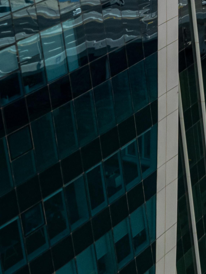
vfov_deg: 19.1
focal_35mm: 103
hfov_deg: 12.1
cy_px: 153
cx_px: 463
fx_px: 817
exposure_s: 1/1000
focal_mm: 27
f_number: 10
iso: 1000
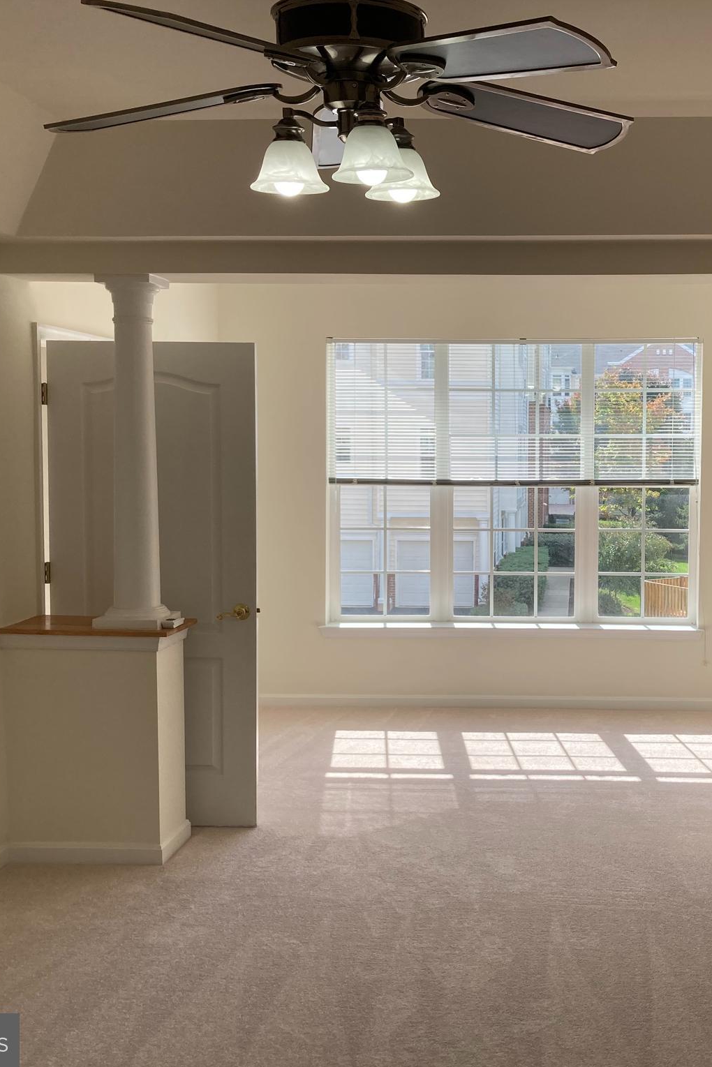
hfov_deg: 33.3
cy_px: 535
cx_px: 560
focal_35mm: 39
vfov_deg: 49.5
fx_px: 1156
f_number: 1.8
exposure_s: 1/496
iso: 20
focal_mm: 3.99
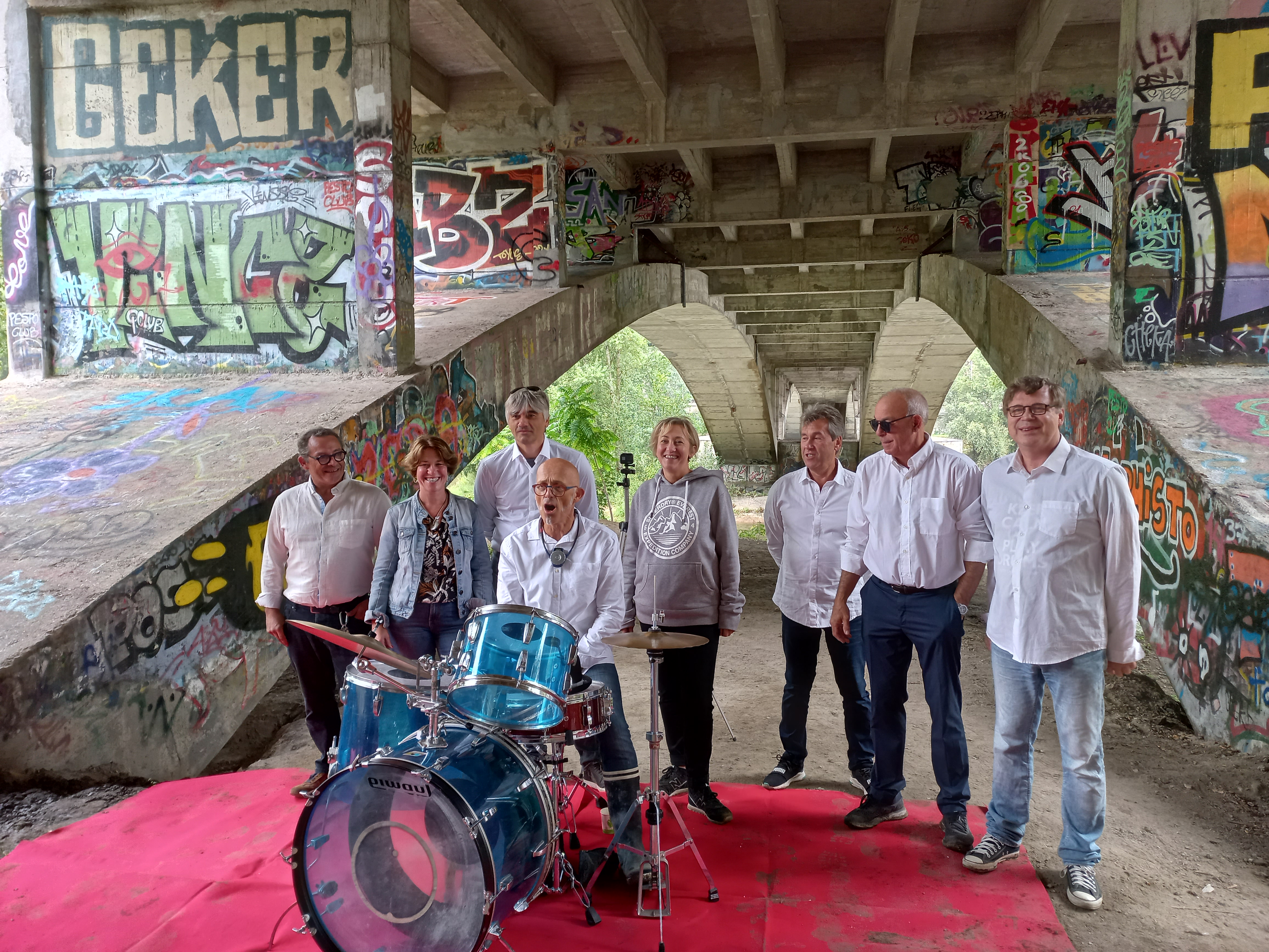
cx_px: 634
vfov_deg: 54.9
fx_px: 916
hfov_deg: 69.4
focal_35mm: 25
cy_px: 476
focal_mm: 4.6
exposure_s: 1/49
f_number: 1.8
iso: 64
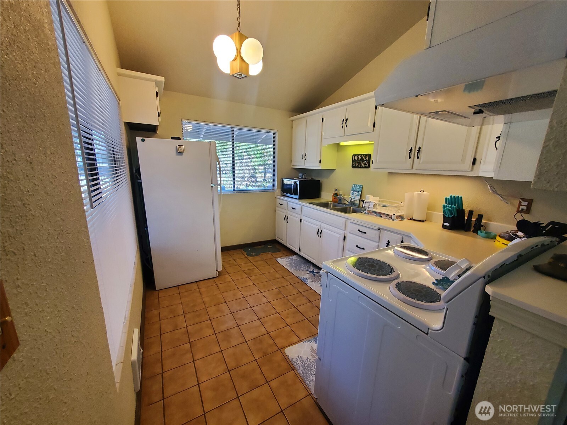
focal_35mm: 13
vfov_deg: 89.9
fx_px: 213
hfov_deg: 106.2
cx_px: 284
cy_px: 212
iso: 160
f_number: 2.2
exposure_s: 1/60
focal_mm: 1.8
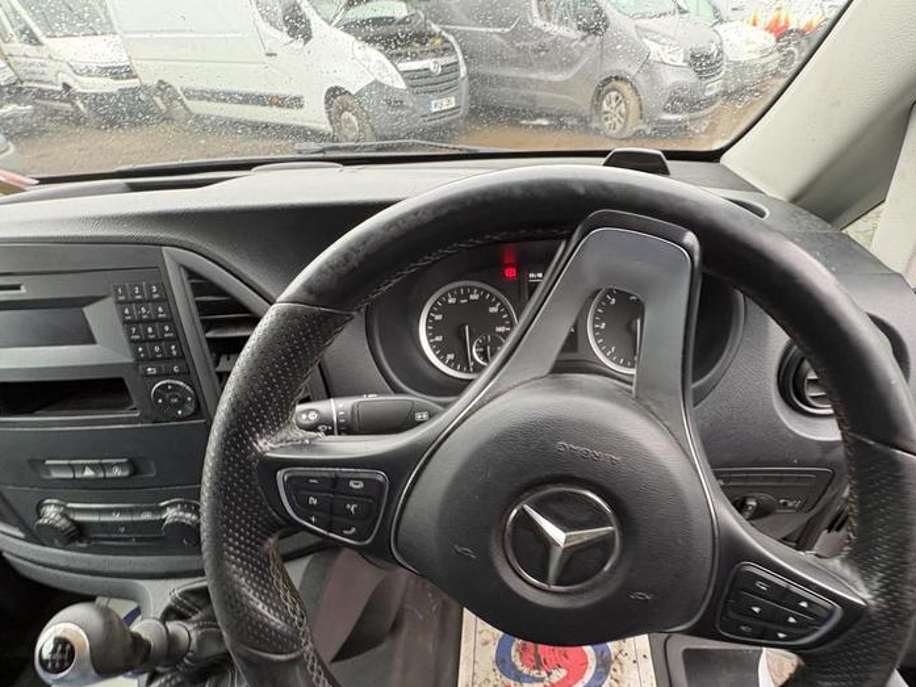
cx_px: 532
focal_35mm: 18
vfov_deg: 70.9
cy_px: 410
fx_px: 476
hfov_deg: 87.0
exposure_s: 1/70
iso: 200
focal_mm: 2.22
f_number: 2.2
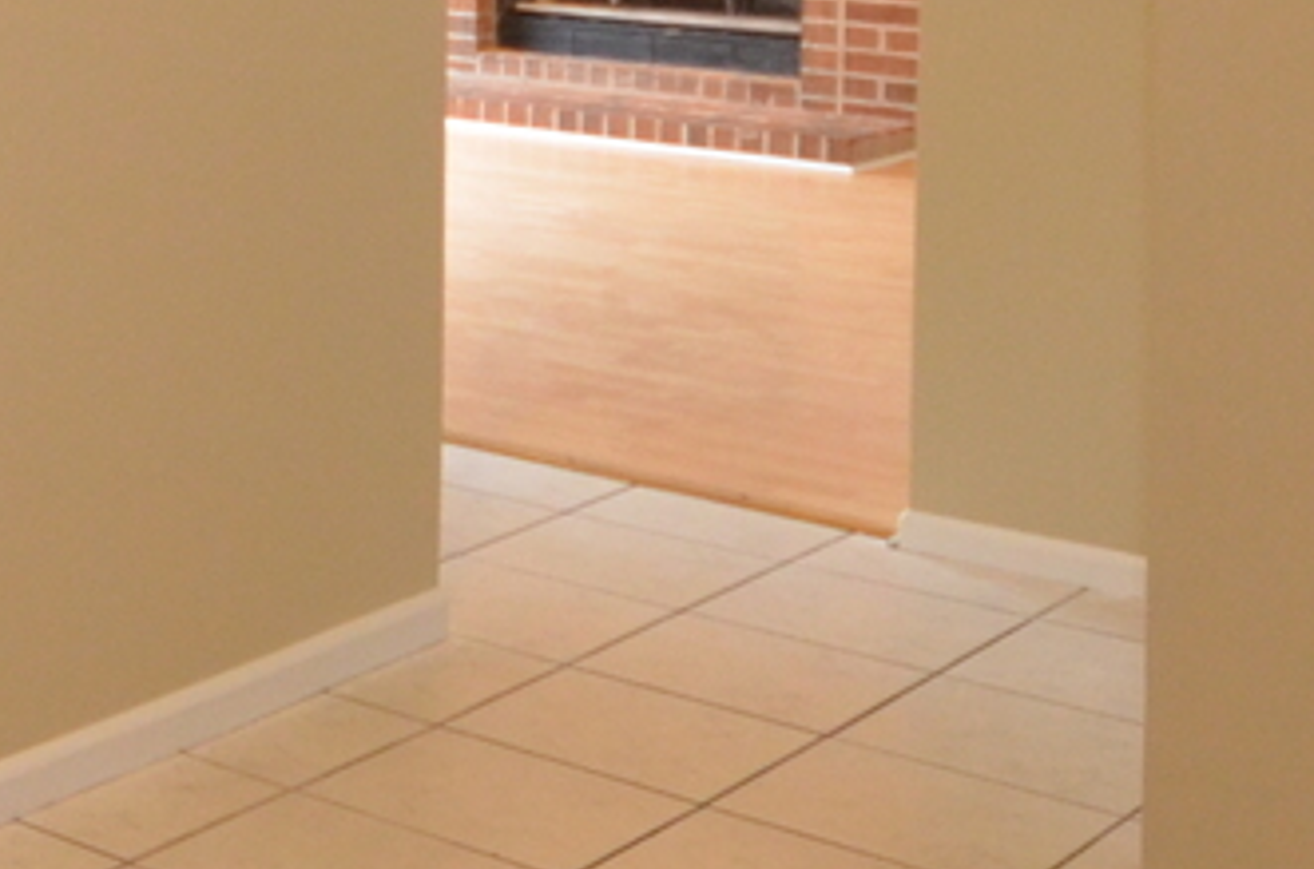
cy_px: -179
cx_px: -891
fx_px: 2695
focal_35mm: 74
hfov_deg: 21.0
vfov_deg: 17.5
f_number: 4
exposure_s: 1/60
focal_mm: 10
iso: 1400
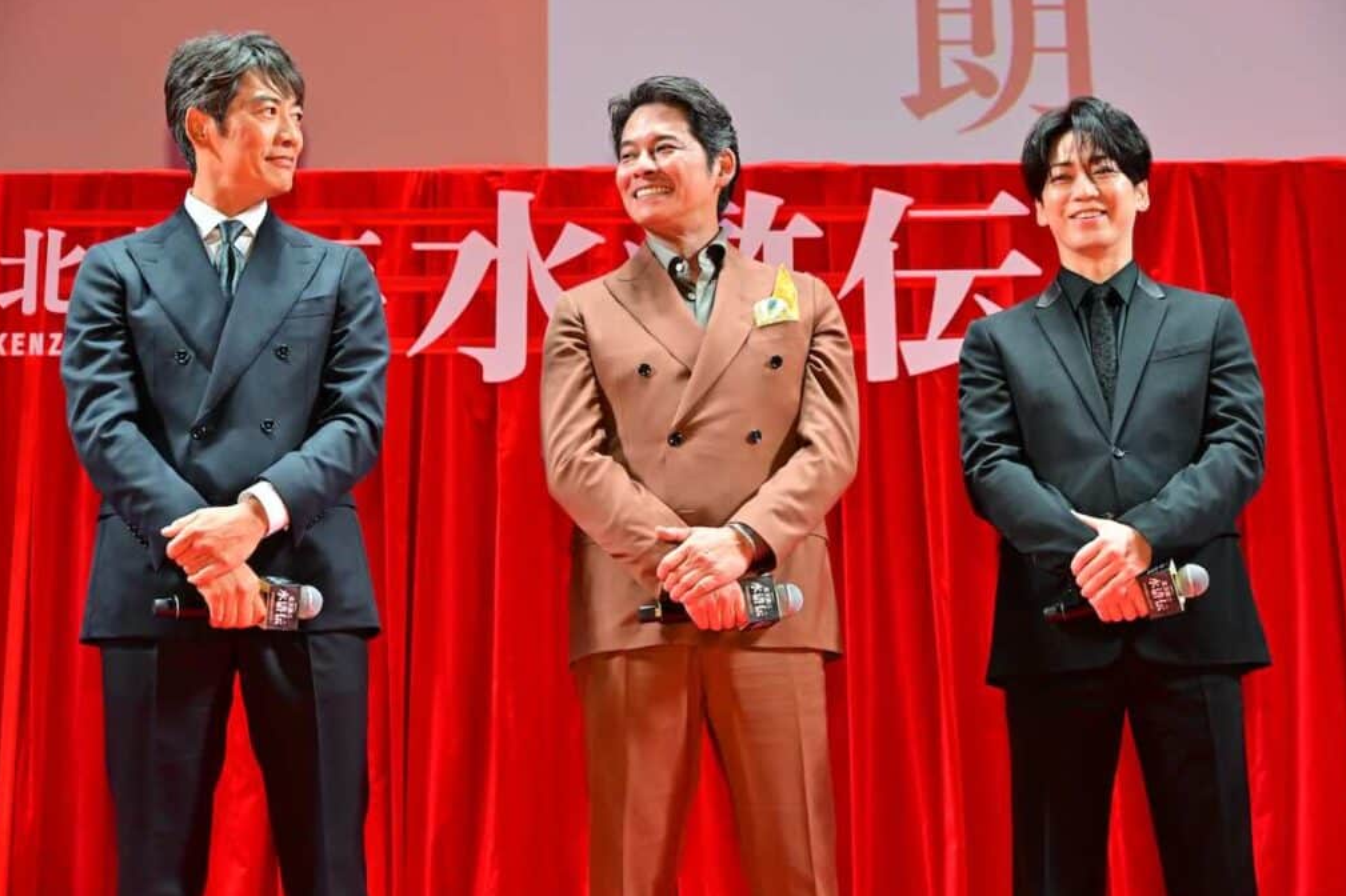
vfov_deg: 20.6
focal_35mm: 66
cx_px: 676
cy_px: 447
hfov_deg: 30.5
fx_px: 2467
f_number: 6
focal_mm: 65
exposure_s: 1/200
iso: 1600
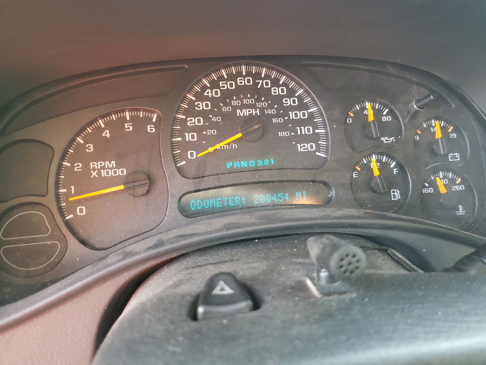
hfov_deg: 65.3
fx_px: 379
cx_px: 252
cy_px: 186
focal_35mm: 27
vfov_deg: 51.4
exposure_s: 1/50
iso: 291
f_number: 1.5
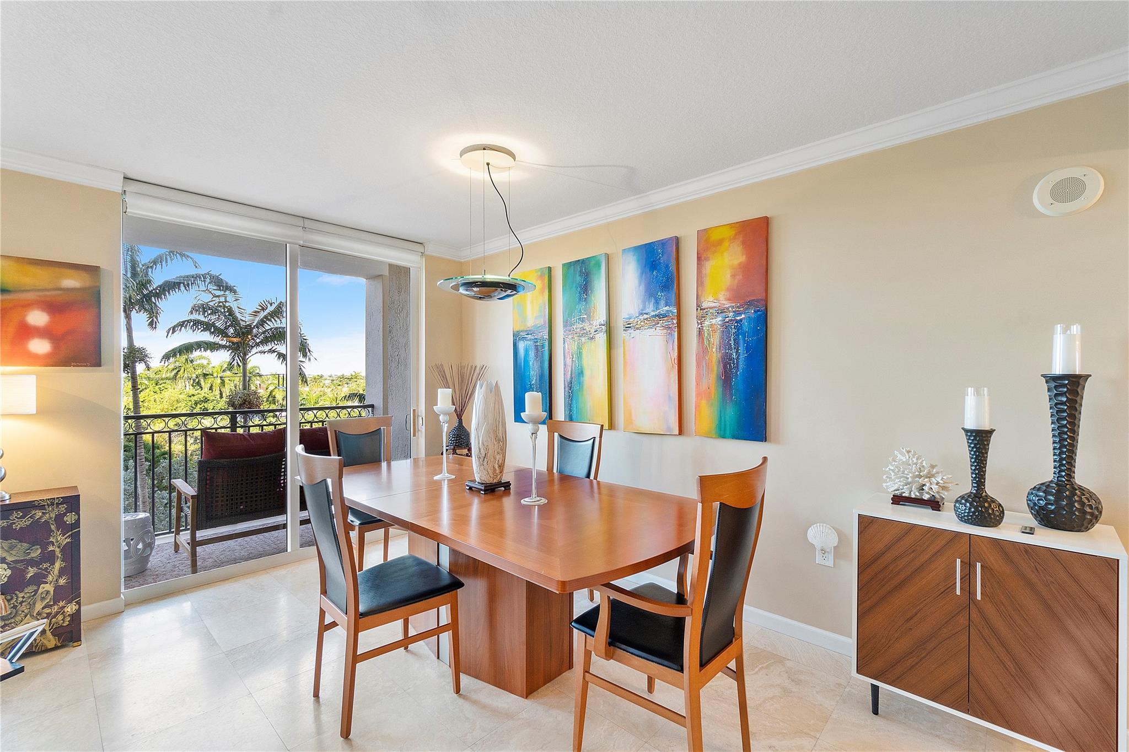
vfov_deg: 77.3
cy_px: 376
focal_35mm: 15
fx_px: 470
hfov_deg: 100.4
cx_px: 564
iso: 160
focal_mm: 10
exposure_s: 1/4
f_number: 11
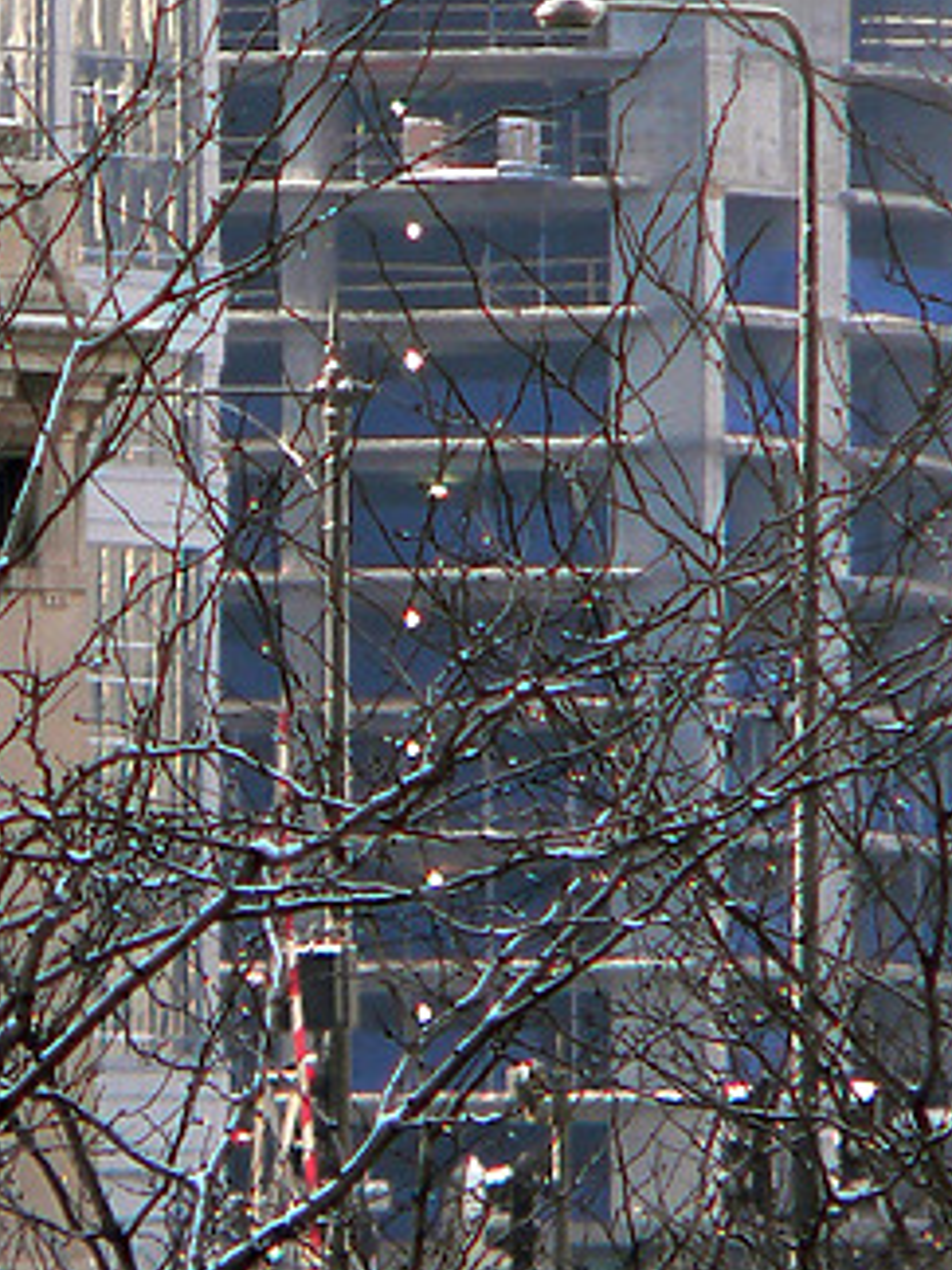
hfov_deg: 1.2
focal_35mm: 1200
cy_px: -63
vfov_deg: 1.7
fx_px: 44003
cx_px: 452
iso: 80
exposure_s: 1/320
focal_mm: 72
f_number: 2.8
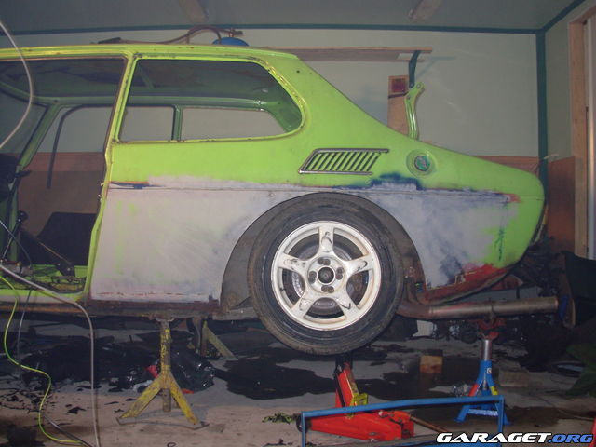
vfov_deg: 37.7
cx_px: 298
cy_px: 224
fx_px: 654
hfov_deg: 49.0
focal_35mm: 38
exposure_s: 1/47.9
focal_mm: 6.3
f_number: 2.9
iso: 75
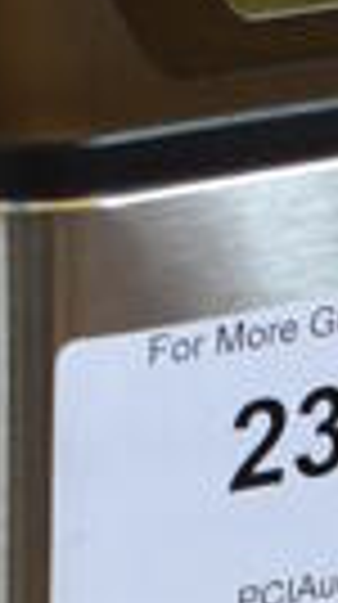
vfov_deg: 10.6
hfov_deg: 6.3
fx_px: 3087
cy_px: 1019
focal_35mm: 193
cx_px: 311
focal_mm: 18
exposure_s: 1/160
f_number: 3.5
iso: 800
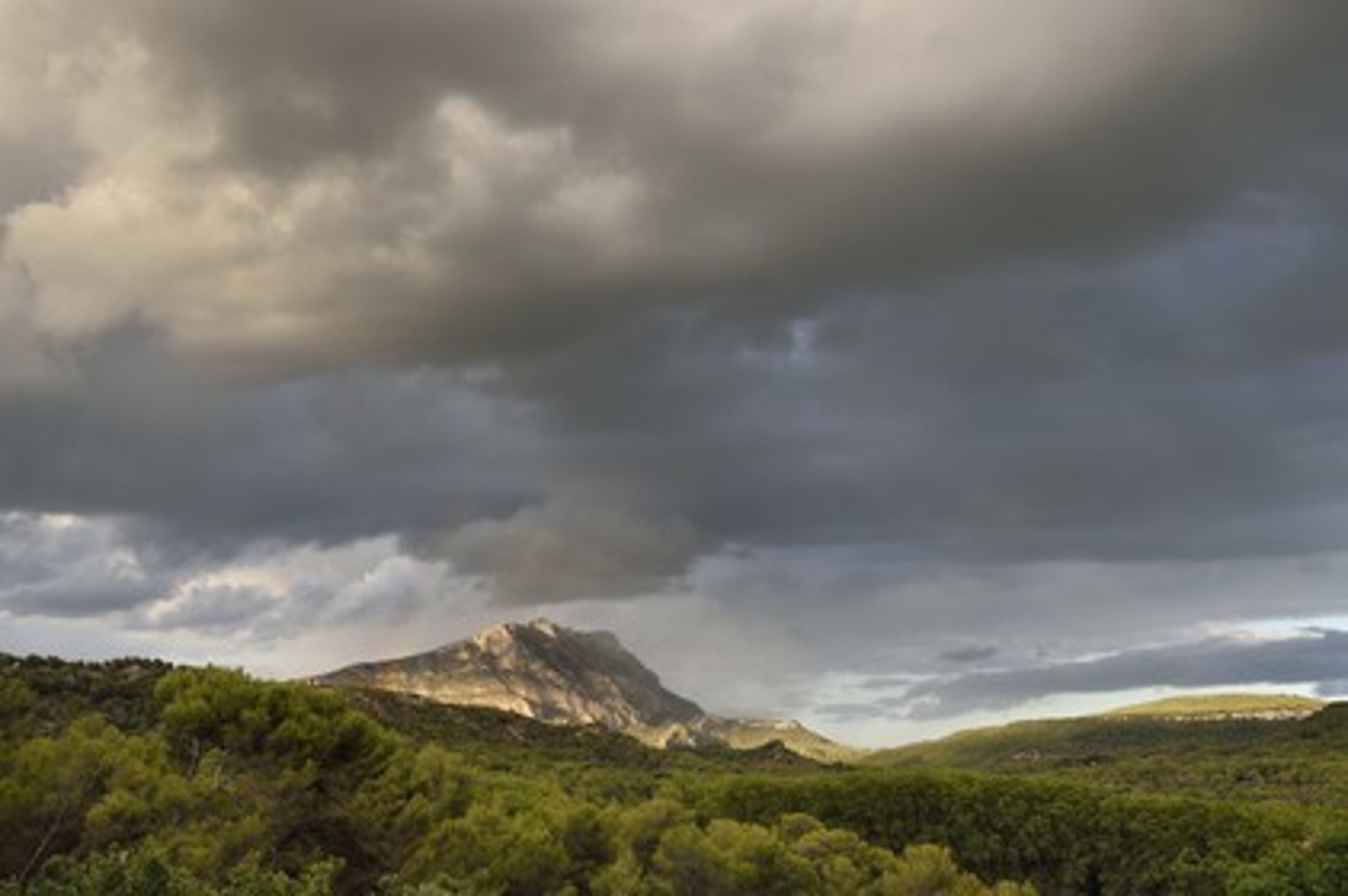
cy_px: 448
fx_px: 1684
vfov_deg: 29.8
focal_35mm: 45
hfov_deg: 43.6
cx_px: 674
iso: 400
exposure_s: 1/250
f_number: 8
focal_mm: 45
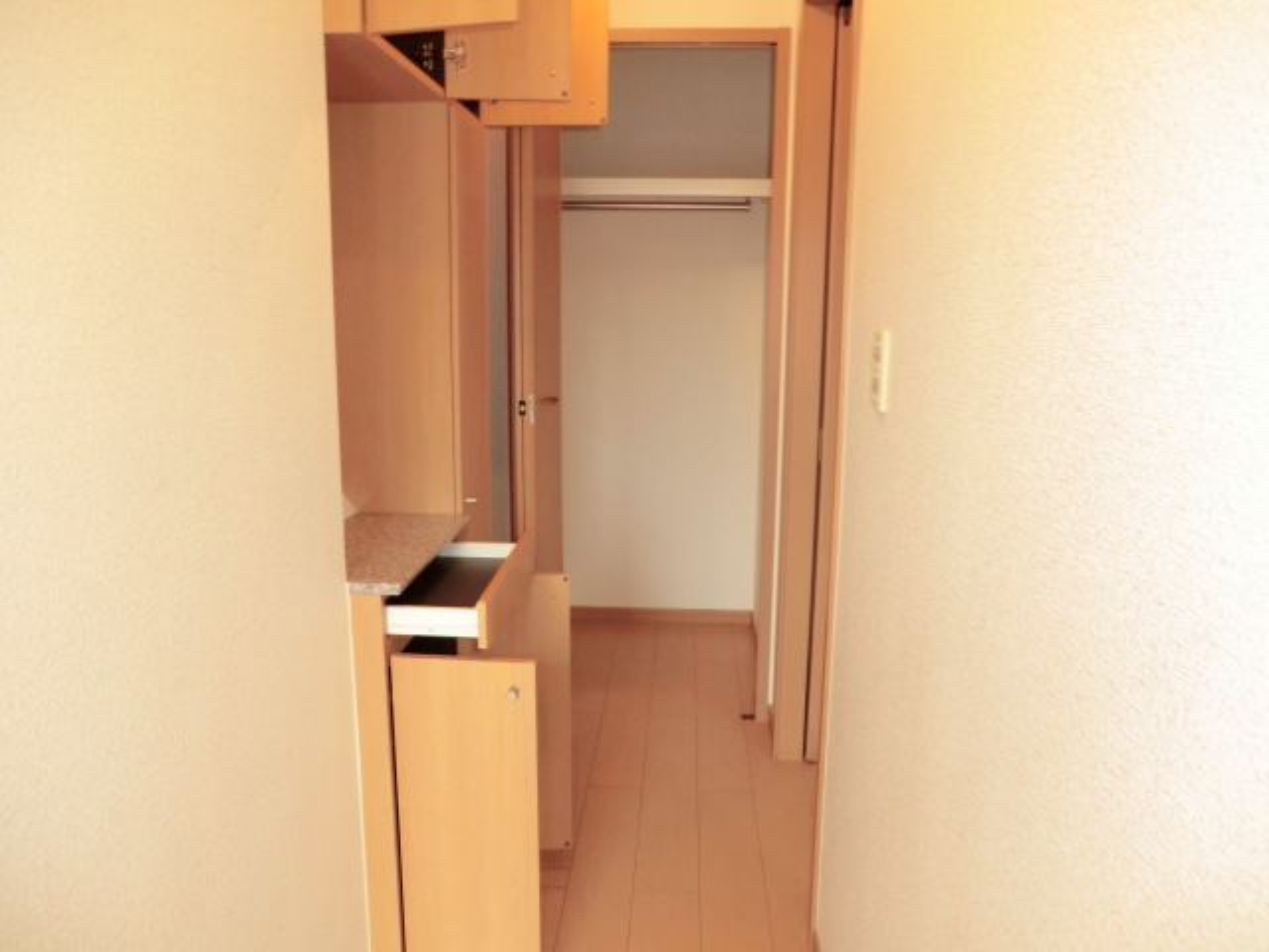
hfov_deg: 71.6
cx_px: 634
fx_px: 880
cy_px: 476
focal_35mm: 24
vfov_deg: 56.8
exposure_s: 1/60
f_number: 3.2
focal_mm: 4.3
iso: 400
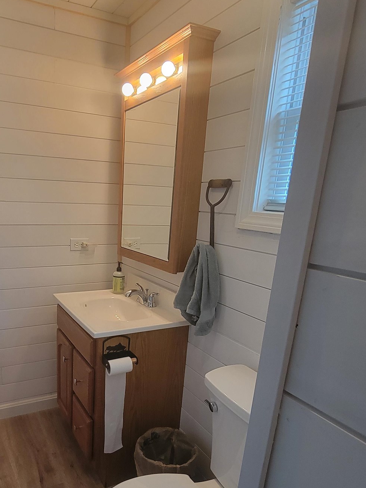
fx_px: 324
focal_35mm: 23
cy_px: 307
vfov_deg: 72.6
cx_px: 125
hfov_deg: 57.7
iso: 200
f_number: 2.2
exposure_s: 1/60
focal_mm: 2.2
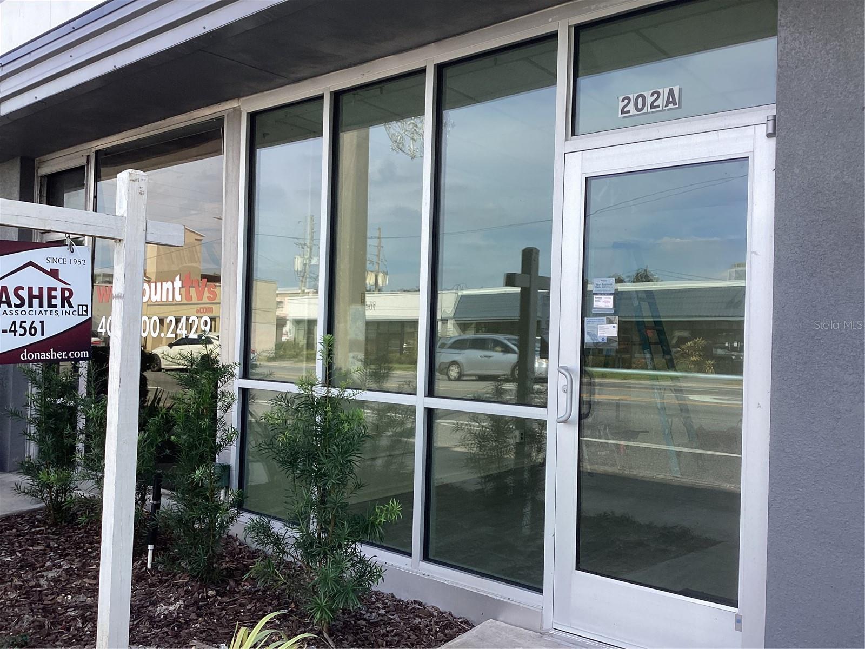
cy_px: 324
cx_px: 432
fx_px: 775
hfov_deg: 58.4
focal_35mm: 31
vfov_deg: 45.4
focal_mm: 3.3
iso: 25
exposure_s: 1/285
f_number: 2.4
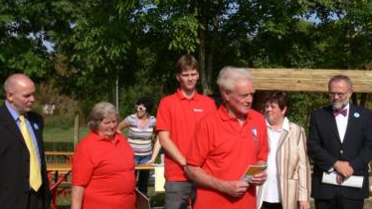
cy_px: 129
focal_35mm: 51
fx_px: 503
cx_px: 231
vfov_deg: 23.4
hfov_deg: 40.3
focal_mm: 7.4
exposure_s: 1/400
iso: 80
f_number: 5.6
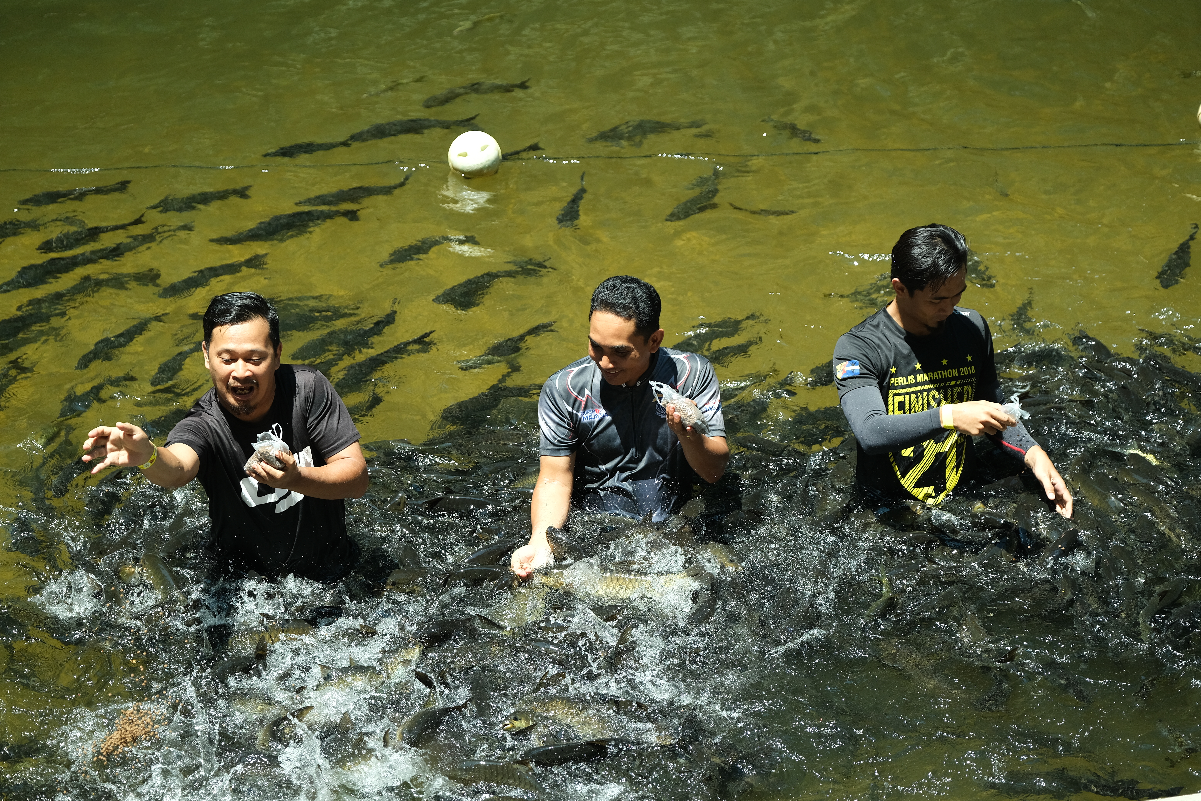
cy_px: 400
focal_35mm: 136
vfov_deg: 10.1
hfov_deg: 15.1
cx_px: 600
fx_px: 4537
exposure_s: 1/2000
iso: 500
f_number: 2.8
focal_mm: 90.6
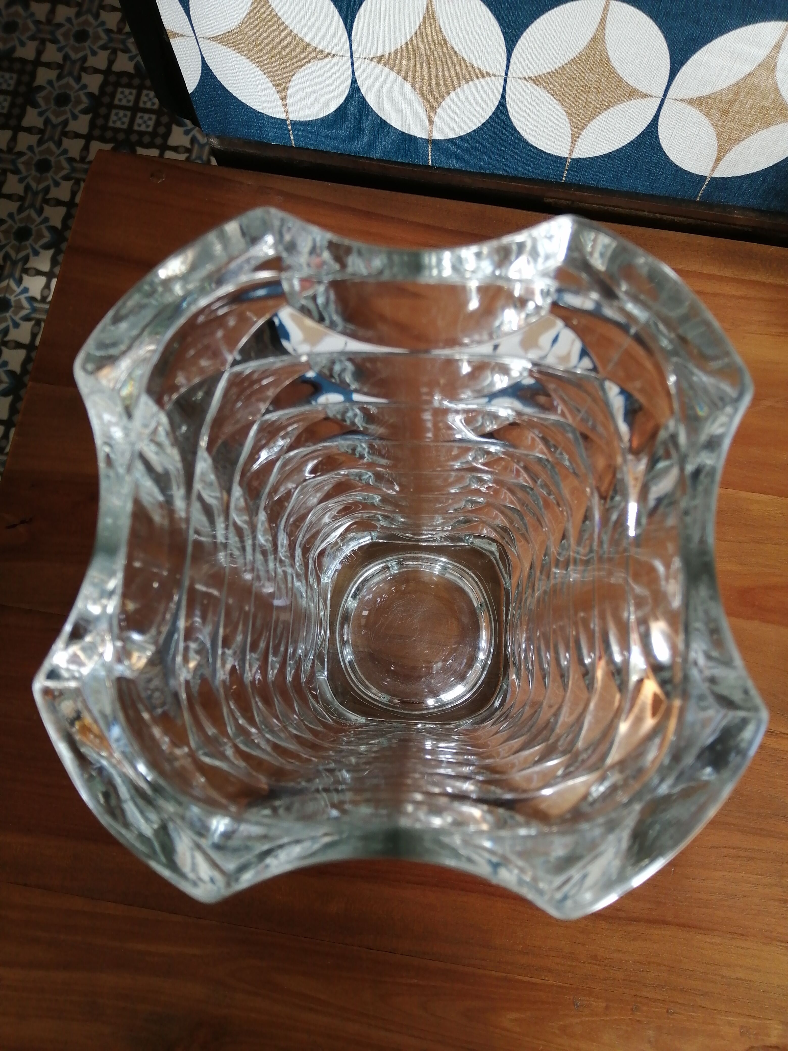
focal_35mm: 26
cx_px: 394
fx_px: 789
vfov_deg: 67.3
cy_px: 526
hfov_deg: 53.1
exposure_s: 1/107
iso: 50
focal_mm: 3.6
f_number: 1.8
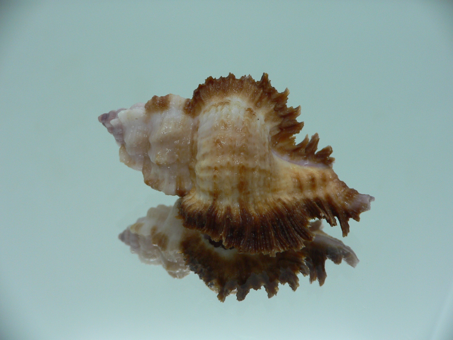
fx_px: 458
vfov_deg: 40.7
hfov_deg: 52.6
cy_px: 170
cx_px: 226
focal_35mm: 35
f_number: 2.8
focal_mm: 4.6
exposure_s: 1/60
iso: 80
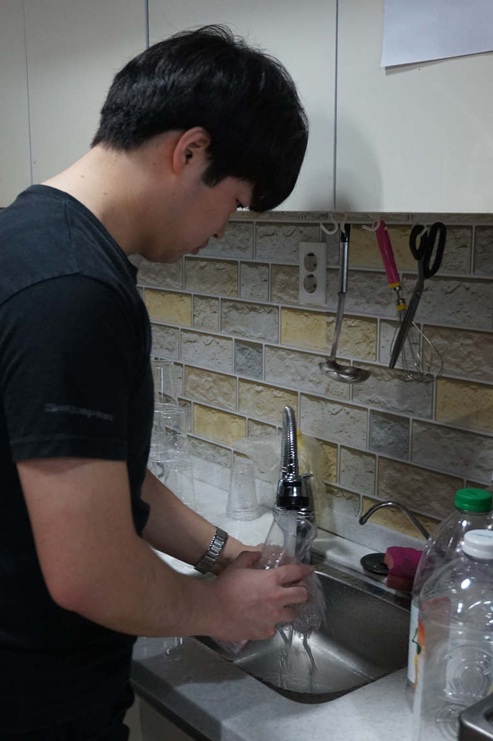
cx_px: 246
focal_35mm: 42
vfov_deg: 46.9
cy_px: 367
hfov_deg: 32.2
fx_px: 854
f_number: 4.5
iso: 1600
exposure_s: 1/60
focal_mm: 27
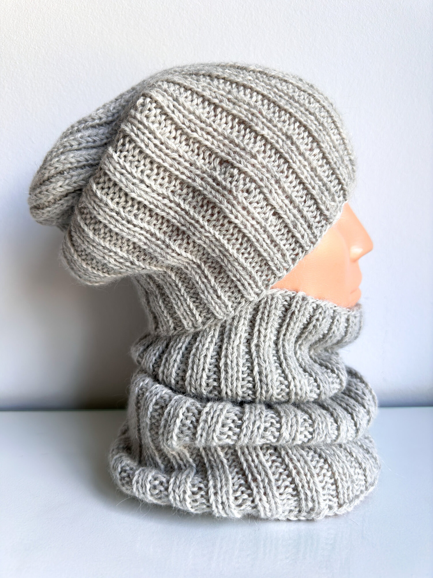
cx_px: 216
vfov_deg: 71.6
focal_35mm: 24
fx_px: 400
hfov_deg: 56.8
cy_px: 289
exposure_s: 1/125
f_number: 1.8
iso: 64
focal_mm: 6.86
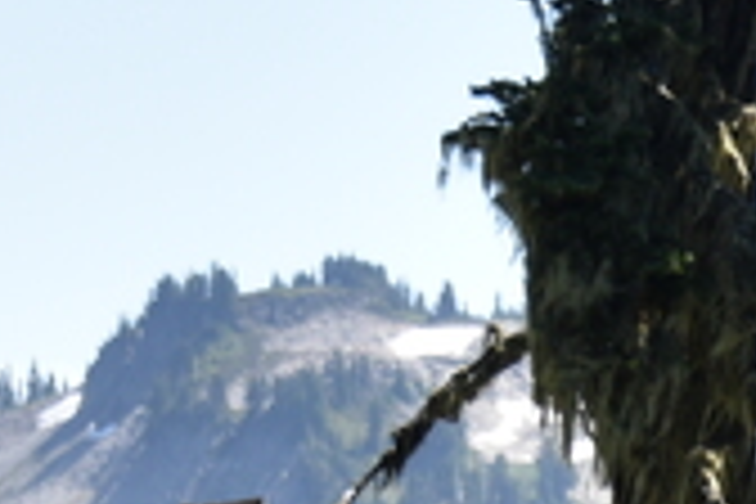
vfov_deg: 2.2
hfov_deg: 3.3
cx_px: 1899
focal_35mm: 624
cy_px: 1516
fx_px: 13103
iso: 100
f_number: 6.3
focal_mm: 82
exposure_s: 1/200
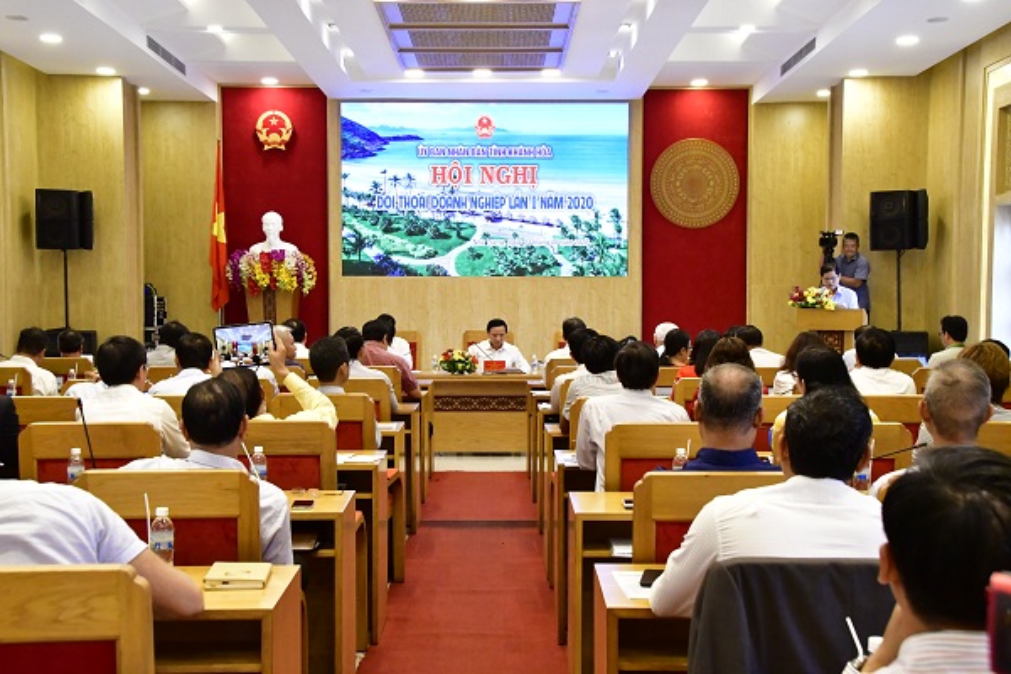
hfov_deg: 41.1
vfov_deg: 28.1
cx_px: 506
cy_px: 337
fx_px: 1348
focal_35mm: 48
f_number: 9
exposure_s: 1/50
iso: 7200
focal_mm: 32
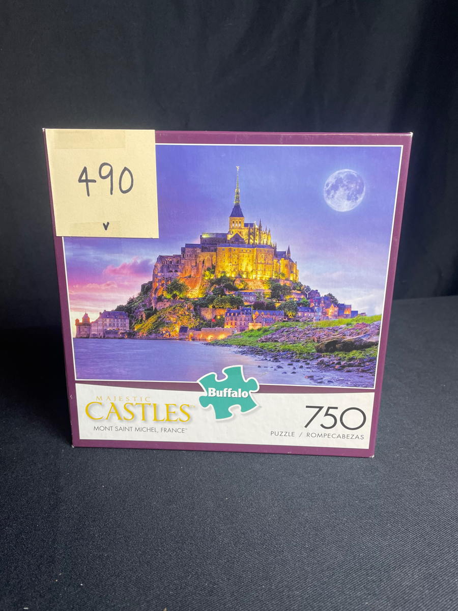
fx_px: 459
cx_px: 229
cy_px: 306
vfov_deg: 67.3
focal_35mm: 26
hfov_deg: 53.1
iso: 64
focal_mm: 4.2
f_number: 1.6
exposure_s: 1/60
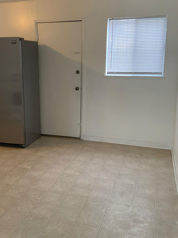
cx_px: 66
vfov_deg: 48.9
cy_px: 110
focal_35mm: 38
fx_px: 260
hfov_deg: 37.5
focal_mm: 3
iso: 125
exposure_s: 1/60
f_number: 1.8
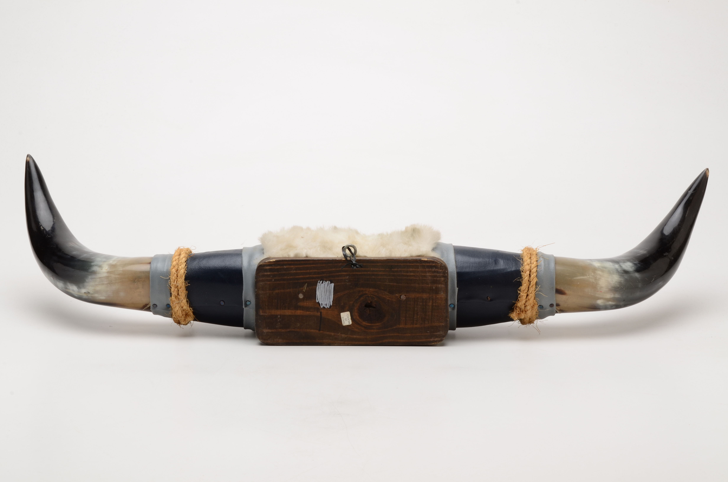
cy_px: 241
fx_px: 1665
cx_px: 364
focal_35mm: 82
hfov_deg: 24.7
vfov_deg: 16.5
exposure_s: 1/160
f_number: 22
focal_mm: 55
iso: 100
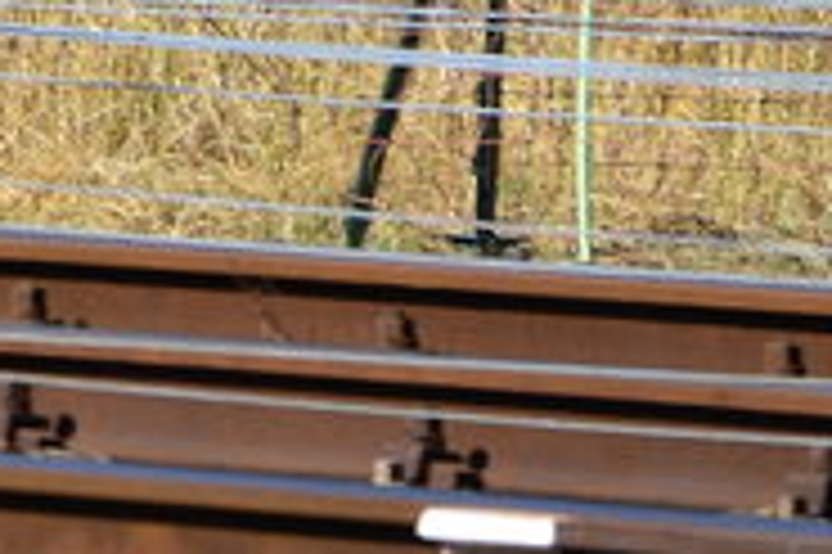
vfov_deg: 1.1
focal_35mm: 1215
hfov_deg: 1.7
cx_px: -1502
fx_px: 28060
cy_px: -1189
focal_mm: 125
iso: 200
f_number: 8
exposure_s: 1/640
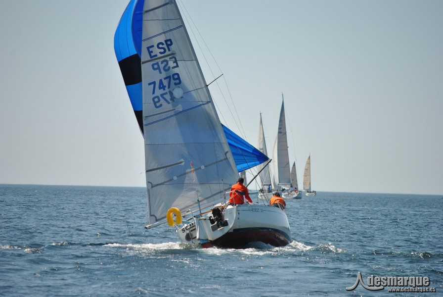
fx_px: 2957
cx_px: 222
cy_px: 148
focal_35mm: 240
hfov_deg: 8.6
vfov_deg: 5.7
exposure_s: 1/1250
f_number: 5.3
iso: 200
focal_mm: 160
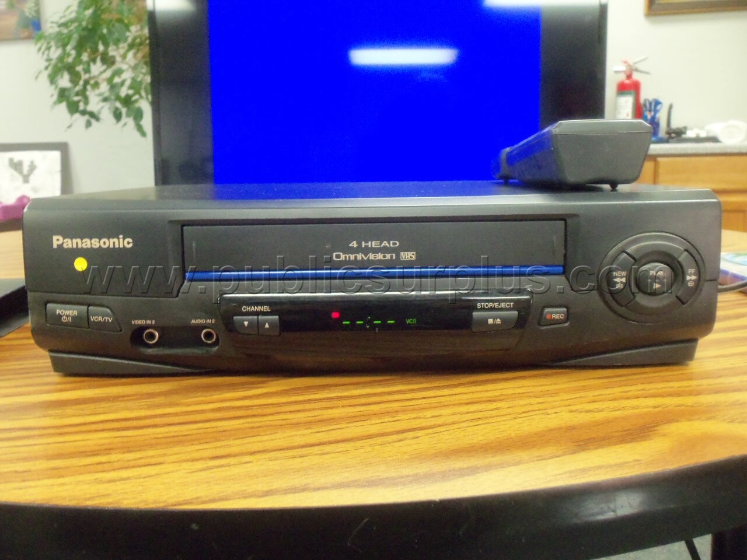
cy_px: 280
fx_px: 626
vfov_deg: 48.2
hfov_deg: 61.7
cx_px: 374
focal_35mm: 29
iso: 320
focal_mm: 5.2
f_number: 3.4
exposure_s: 1/30
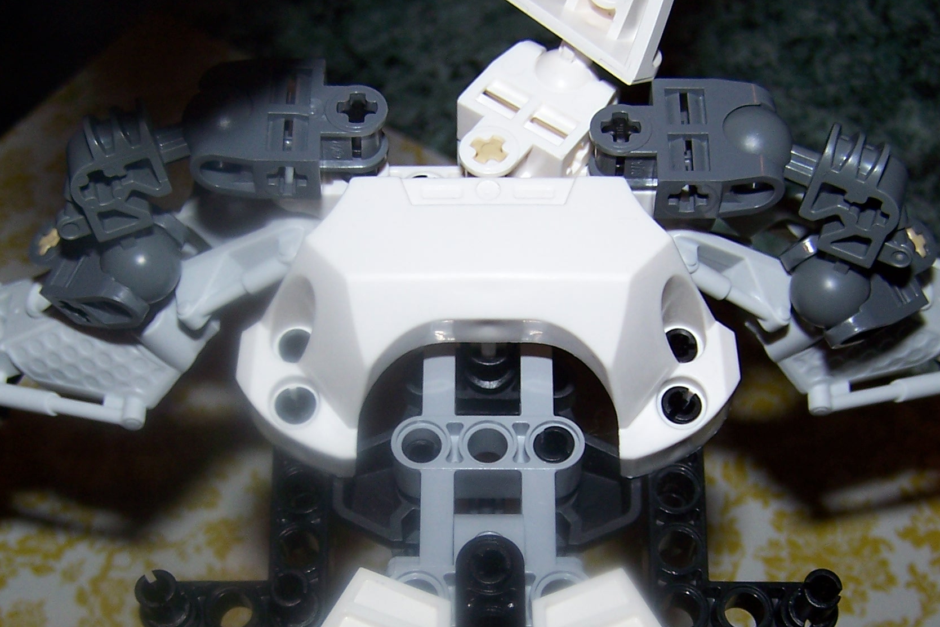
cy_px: 477
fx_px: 1593
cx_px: 460
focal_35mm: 61
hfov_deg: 32.9
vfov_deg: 22.0
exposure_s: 1/60
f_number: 2.8
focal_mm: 6.3
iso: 80
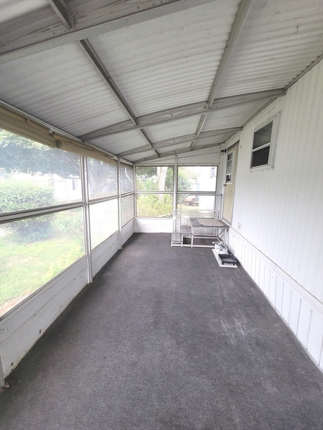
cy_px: 215
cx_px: 162
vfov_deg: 106.2
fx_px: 162
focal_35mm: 13
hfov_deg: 89.9
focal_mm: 2.2
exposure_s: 1/60
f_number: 2.2
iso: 64
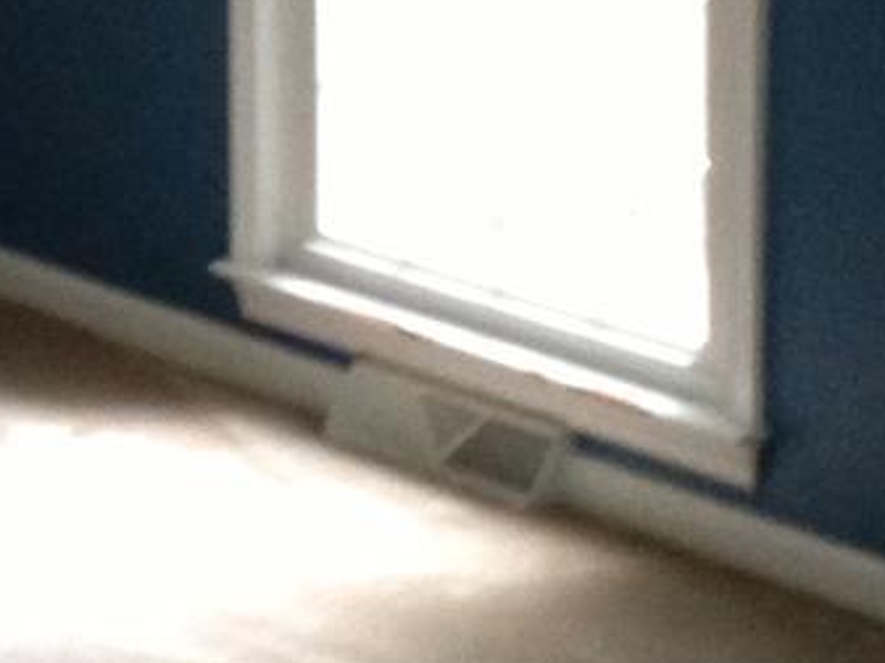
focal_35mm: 201
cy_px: -16
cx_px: -361
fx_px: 5139
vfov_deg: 7.4
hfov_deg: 9.6
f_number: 2.4
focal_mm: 4.13
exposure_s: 1/20
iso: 200
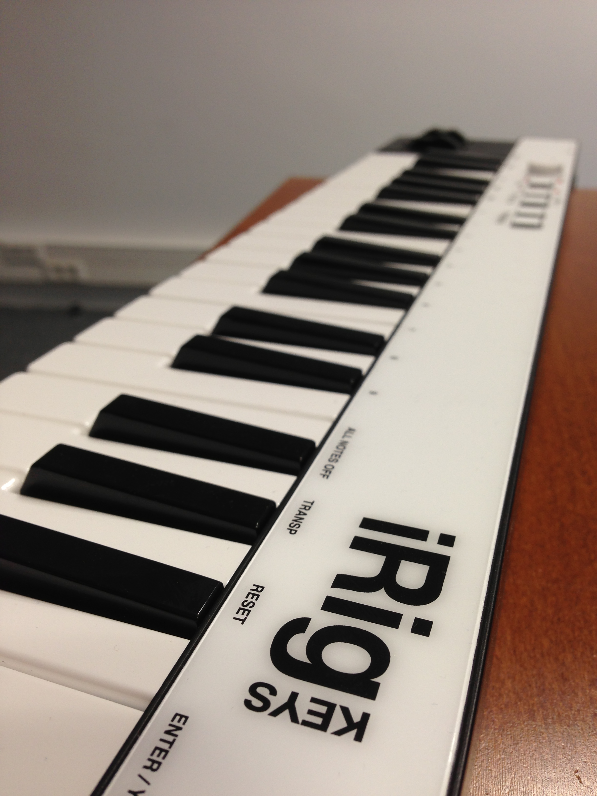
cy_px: 398
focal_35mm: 33
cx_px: 298
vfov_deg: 55.4
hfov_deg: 42.9
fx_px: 759
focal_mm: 4.13
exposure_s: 1/20
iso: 50
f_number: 2.4
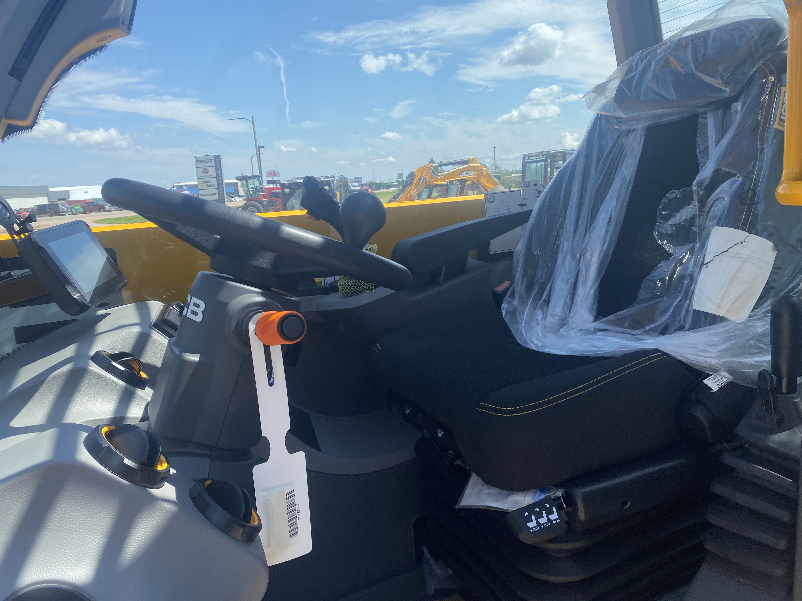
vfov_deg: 53.1
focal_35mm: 26
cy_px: 300
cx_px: 401
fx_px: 602
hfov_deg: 67.3
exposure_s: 1/1629
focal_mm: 4.25
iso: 32
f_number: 1.8
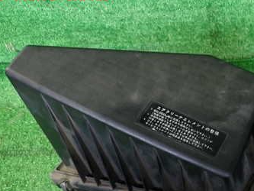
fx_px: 330
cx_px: 198
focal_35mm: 45
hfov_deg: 40.6
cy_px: 157
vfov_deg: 31.2
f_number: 2
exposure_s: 1/30
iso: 320
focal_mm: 4.5
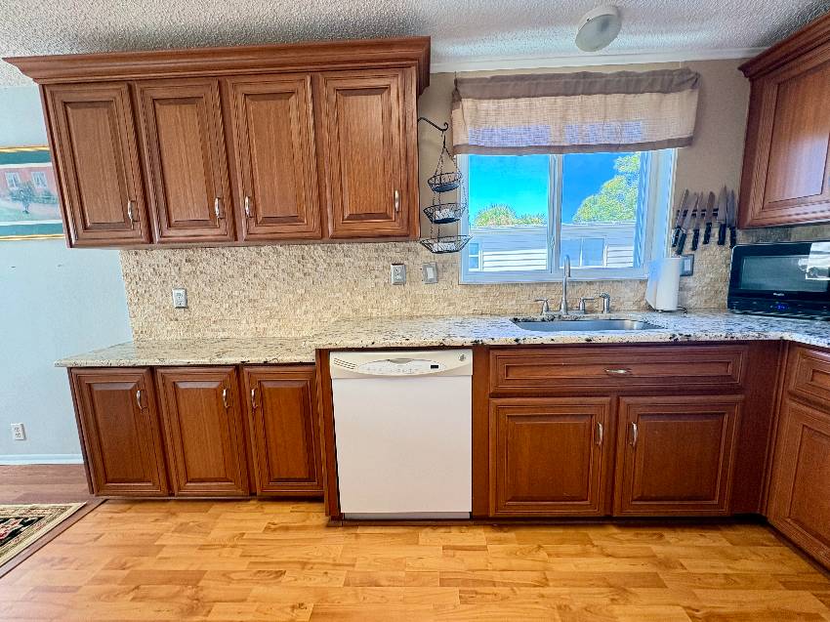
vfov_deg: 85.6
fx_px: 336
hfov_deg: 102.1
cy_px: 311
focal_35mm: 14
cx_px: 415
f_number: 2.2
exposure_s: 1/125
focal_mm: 2.22
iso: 160
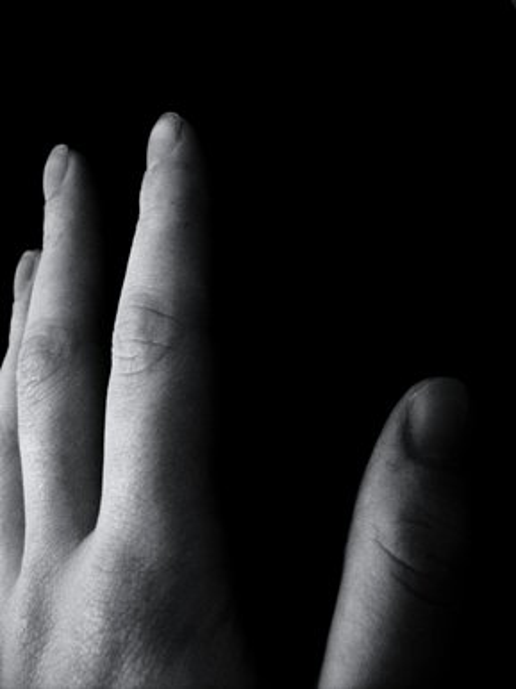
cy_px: 344
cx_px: 258
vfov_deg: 51.4
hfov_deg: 39.6
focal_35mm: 36
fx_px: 716
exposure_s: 1/8
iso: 200
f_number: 2.7
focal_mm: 6
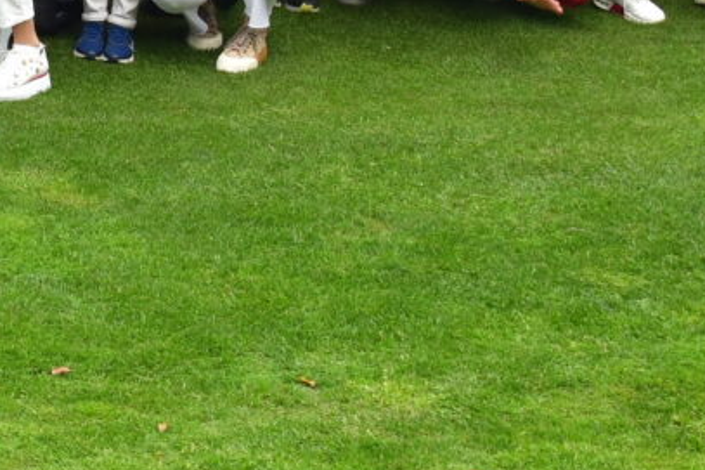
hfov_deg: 12.9
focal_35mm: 151
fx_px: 2956
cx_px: -362
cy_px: -277
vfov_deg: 8.8
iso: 400
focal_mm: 24
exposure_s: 1/250
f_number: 8
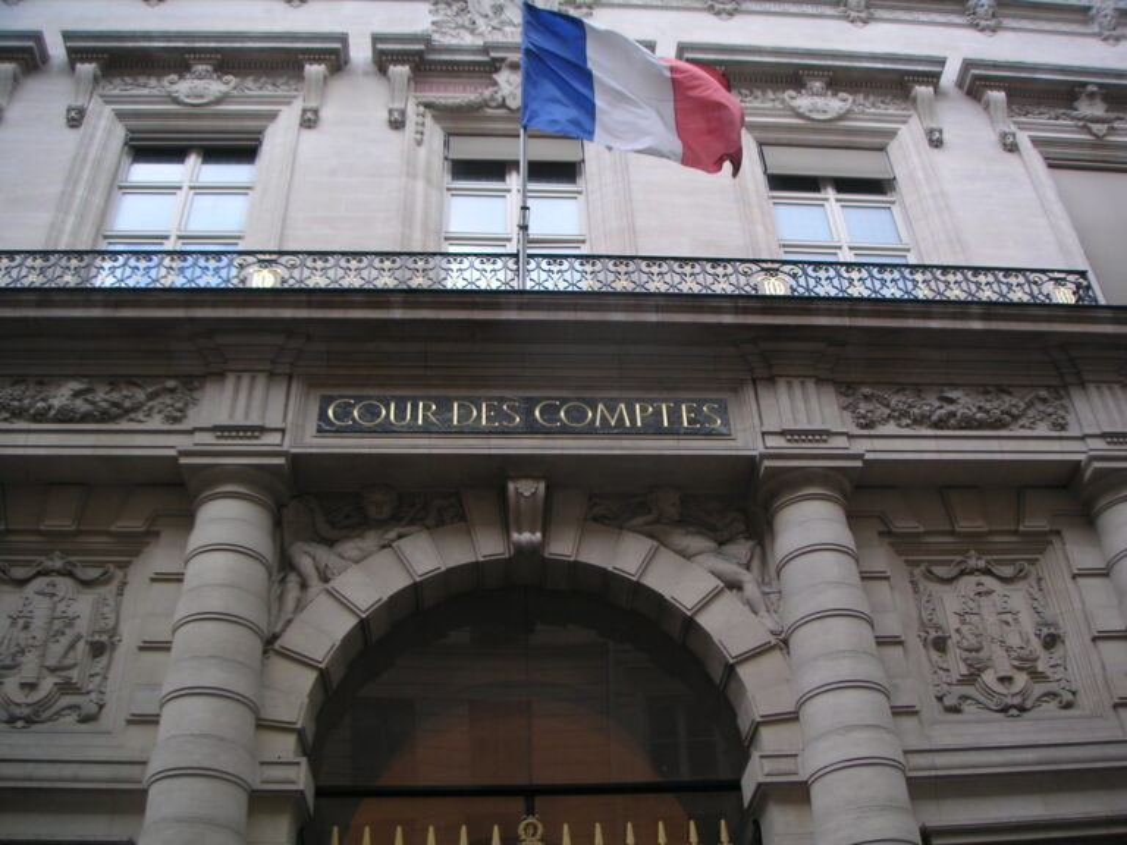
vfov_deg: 38.7
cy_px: 422
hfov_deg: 50.1
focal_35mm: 37
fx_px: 1205
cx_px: 564
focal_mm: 5.7
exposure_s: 1/90
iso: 50
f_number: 2.8
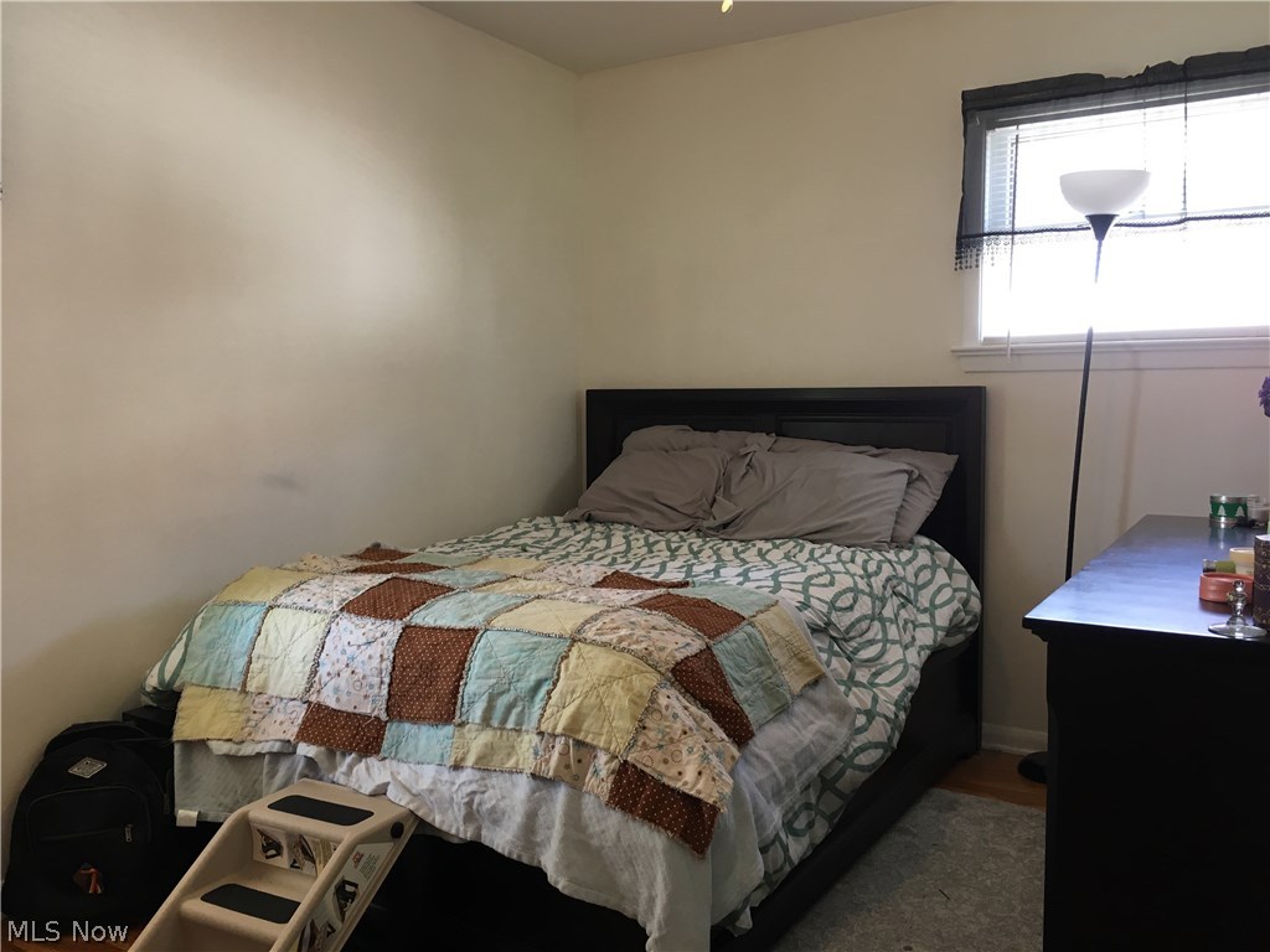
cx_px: 635
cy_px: 476
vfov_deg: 48.2
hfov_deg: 61.7
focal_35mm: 29
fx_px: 1064
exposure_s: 1/30
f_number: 2.2
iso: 64
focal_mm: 4.15
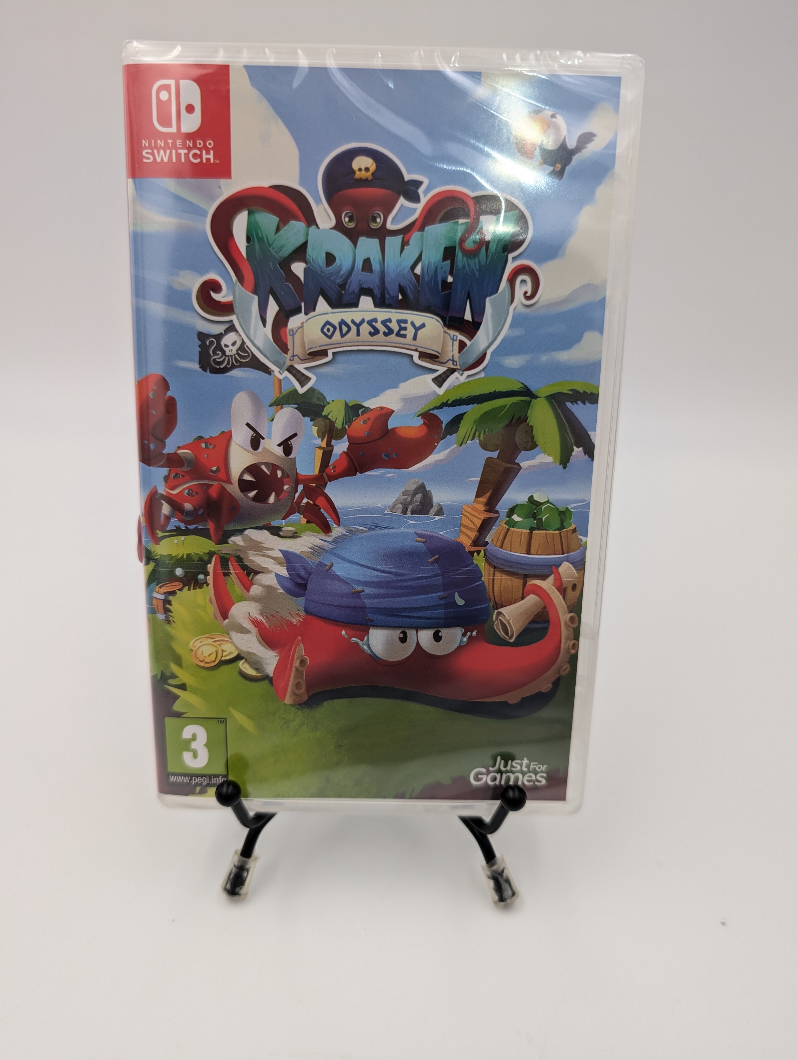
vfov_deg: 71.5
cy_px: 530
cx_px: 399
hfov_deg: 56.9
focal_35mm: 24
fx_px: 736
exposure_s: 1/32.4
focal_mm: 6.9
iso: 52
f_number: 1.68
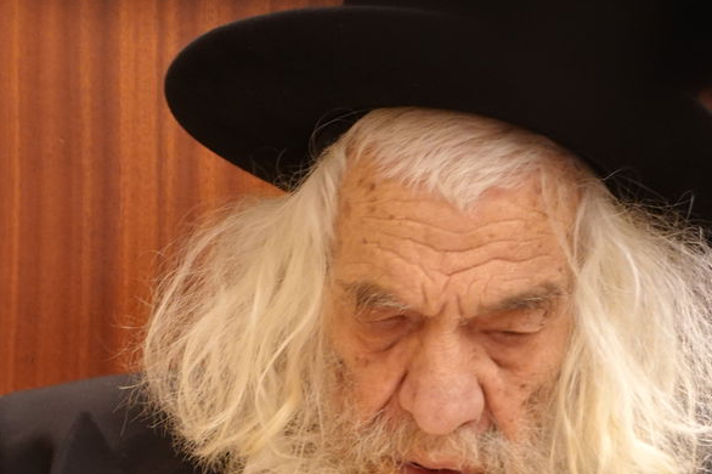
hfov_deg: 14.6
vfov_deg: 9.6
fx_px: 2787
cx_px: 416
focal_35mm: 141
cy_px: 482
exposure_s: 1/25
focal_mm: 22.19
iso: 800
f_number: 2.8
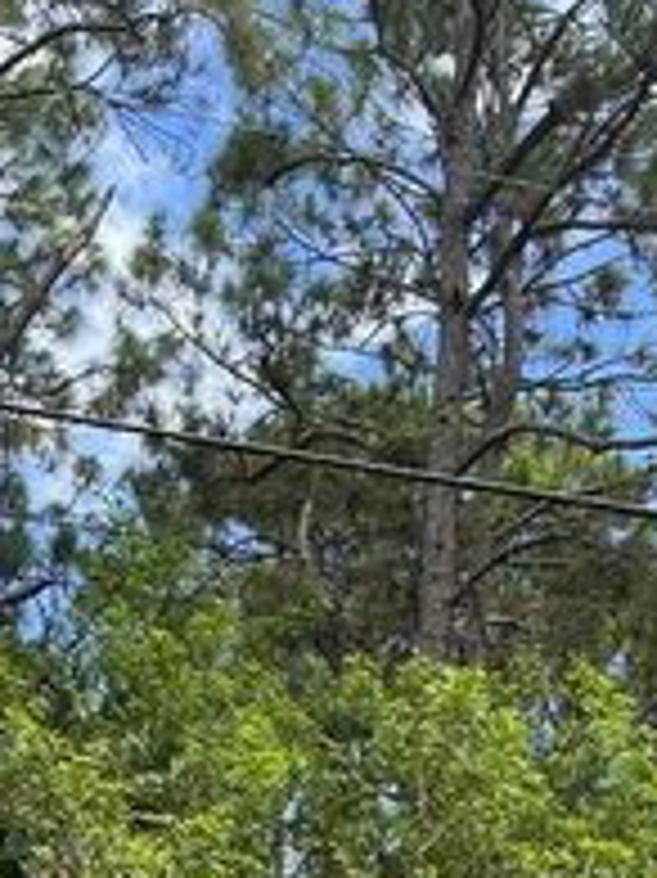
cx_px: 477
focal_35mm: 89
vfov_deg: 18.8
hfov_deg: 16.5
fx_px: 2255
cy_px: 1398
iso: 50
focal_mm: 5.1
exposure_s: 1/608
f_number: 1.6
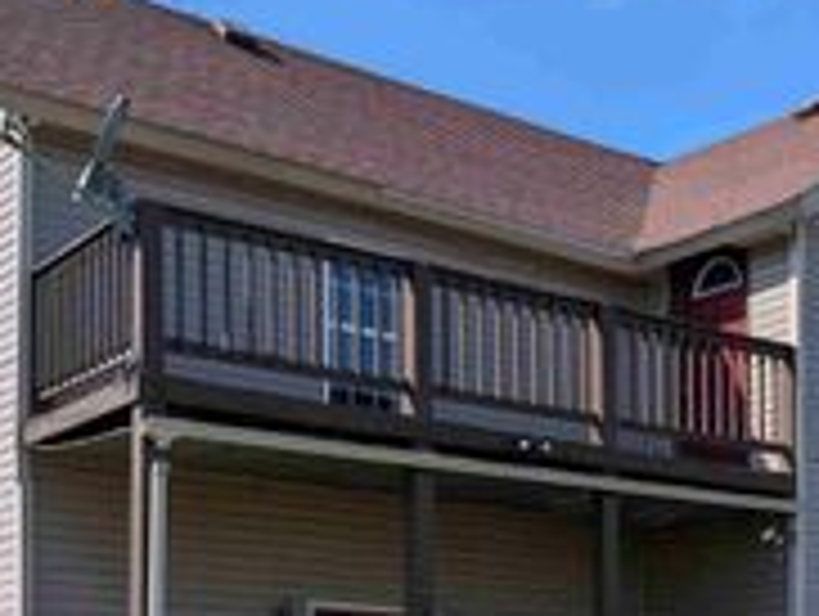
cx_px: 684
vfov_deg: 21.0
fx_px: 1564
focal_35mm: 66
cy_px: 710
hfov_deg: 28.6
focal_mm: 6.9
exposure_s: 1/940
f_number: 1.68
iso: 21
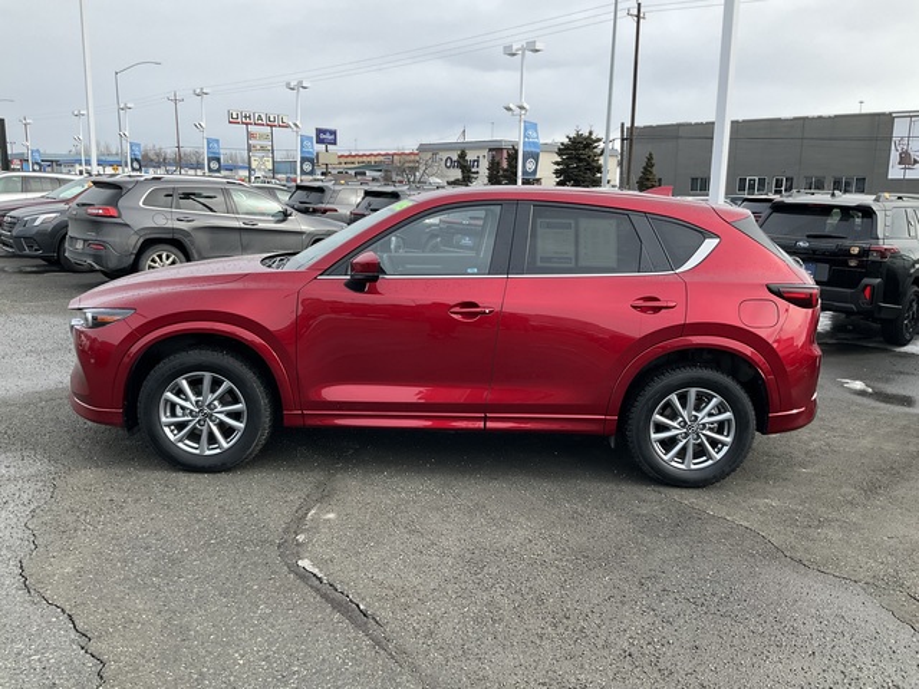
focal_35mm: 29
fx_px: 770
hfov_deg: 61.7
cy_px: 344
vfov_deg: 48.2
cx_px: 460
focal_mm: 3
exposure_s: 1/883
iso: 25
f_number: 1.8
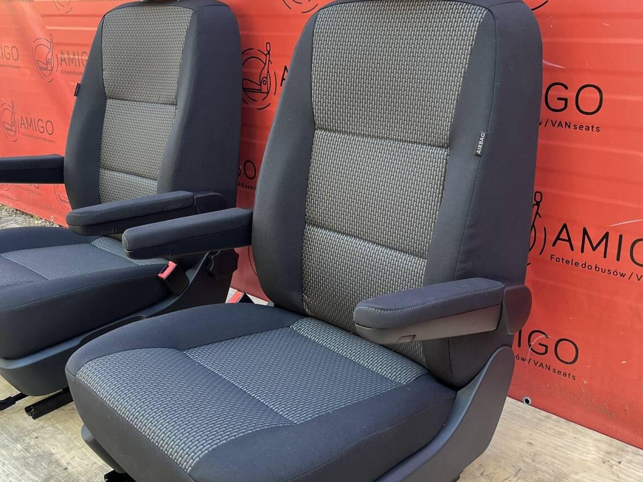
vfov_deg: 39.6
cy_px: 224
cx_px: 314
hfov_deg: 51.3
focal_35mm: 36
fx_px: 669
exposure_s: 1/106
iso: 125
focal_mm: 5.1
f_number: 1.6
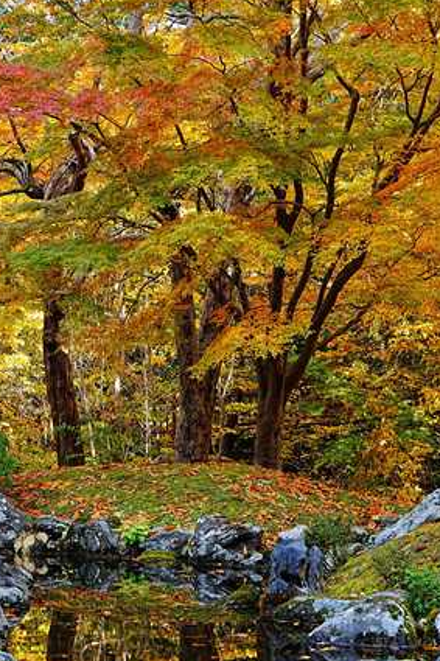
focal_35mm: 81
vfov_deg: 24.7
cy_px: 526
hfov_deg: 16.8
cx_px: 190
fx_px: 1486
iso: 125
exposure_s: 1/50
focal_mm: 43
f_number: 4.5
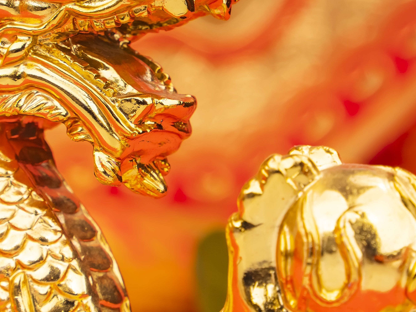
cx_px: 199
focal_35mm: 463
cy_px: 129
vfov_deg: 3.2
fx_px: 5564
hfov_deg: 4.3
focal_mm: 153
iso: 100
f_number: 10
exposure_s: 1/250
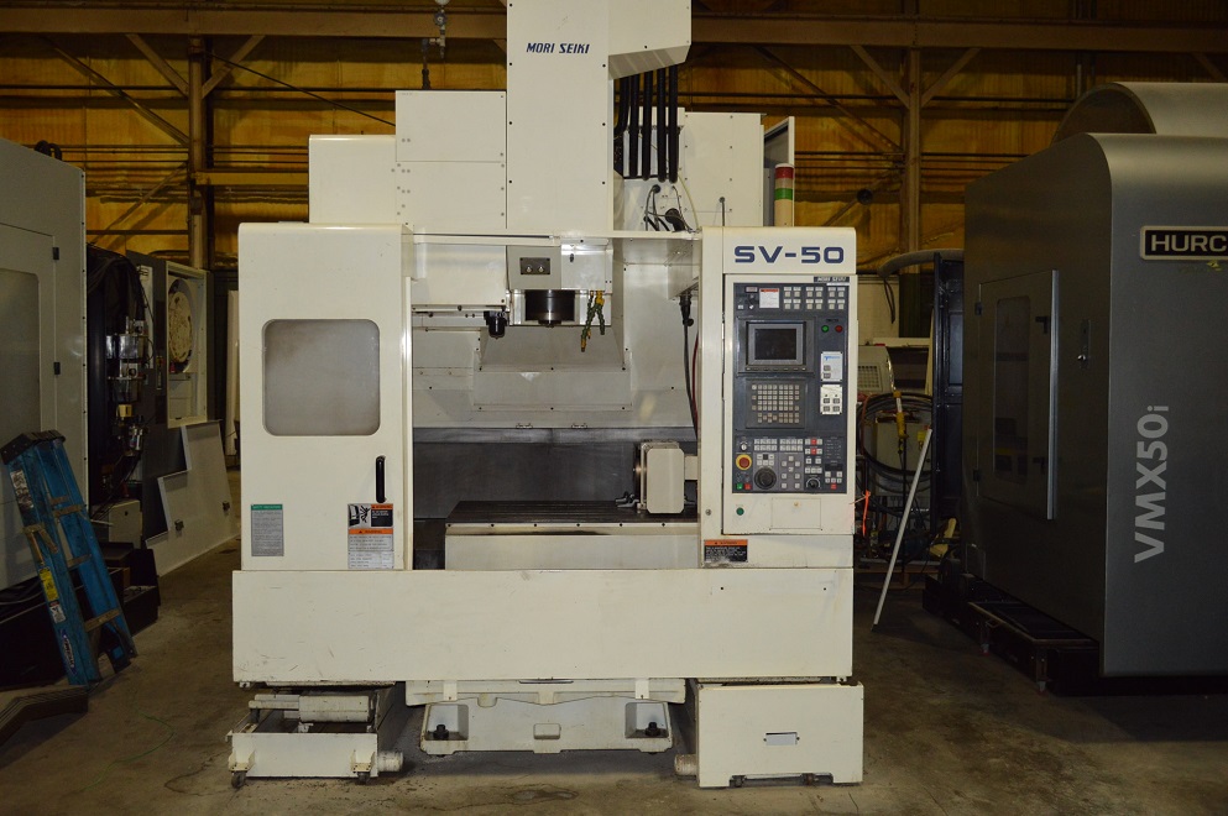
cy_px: 408
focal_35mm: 30
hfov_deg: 62.0
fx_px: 1022
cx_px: 614
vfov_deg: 43.5
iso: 1100
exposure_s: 1/60
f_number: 3.8
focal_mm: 20
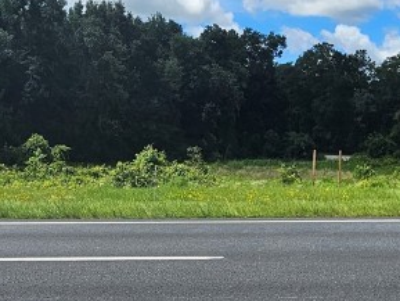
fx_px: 532
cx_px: 220
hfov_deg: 41.2
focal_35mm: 46
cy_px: 144
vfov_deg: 31.5
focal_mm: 2.2
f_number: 2.2
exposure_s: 1/2450
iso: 50
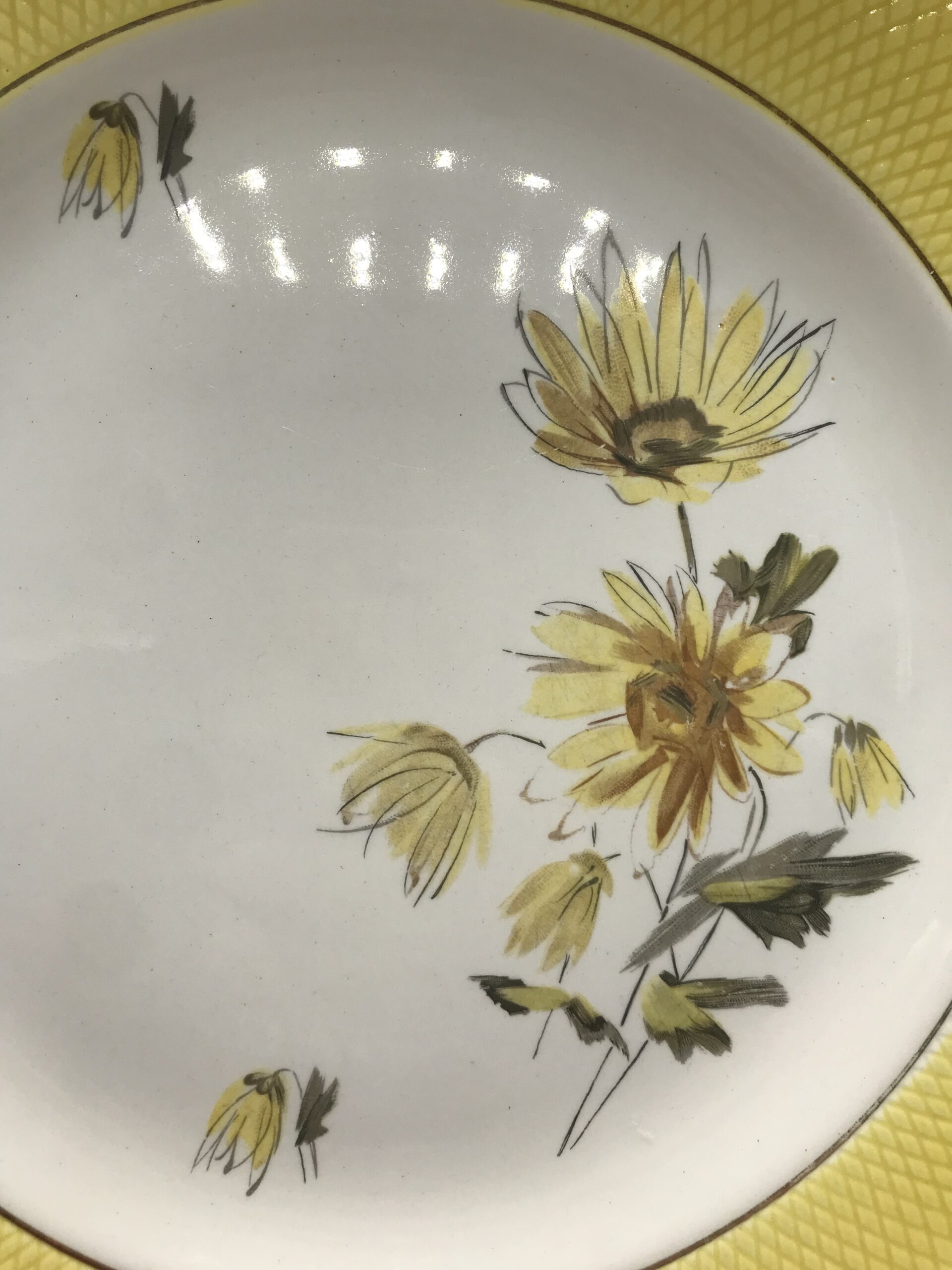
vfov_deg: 63.4
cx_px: 476
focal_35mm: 28
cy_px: 635
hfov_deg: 49.7
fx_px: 1027
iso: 20
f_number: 1.8
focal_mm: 3.99
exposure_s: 1/1140
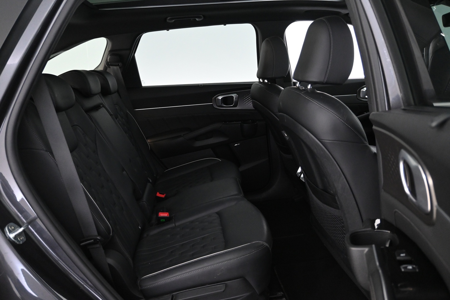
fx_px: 384
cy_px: 150
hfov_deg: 60.7
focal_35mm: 31
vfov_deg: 42.6
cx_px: 225
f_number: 3.8
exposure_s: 1/30
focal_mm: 20.5
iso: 2800
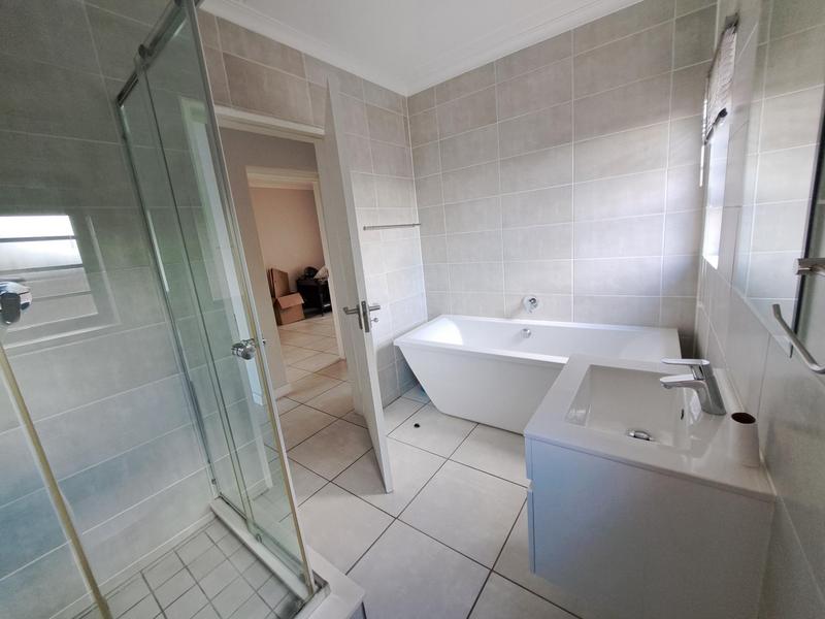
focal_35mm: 13
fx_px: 310
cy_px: 310
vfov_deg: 89.9
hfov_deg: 106.2
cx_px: 412
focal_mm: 1.74
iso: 160
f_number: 2.2
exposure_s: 1/50
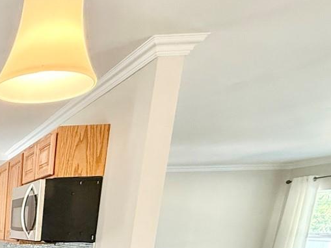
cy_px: 336
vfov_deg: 26.8
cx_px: -133
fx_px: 421
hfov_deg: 30.3
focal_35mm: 44
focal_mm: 2.22
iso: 320
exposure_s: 1/120
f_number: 2.2
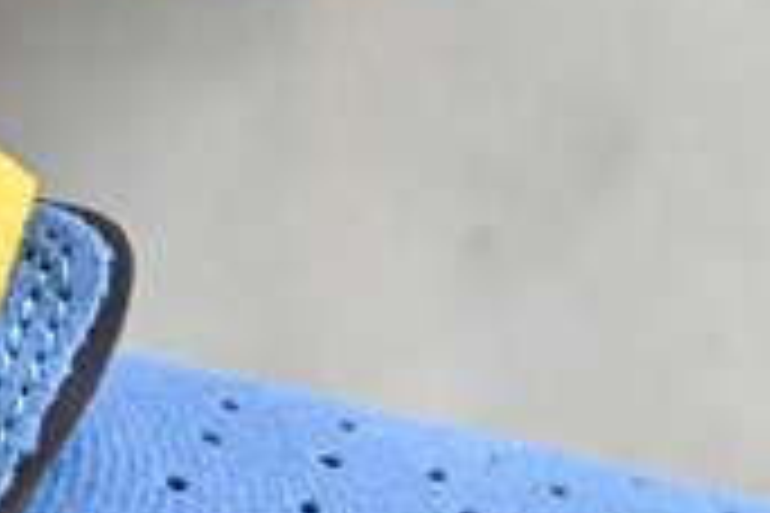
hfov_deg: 6.5
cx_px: -878
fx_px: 6512
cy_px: 297
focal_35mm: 304
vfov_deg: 4.5
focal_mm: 29
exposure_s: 1/40
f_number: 4.8
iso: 100
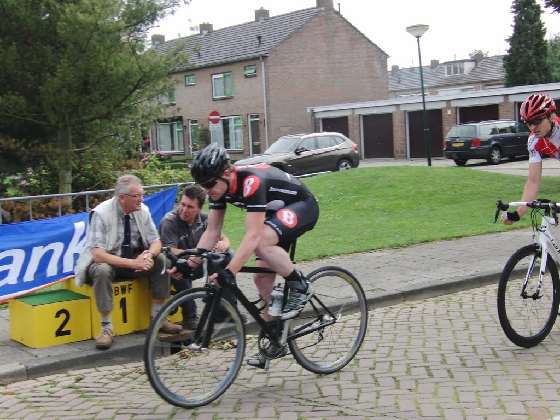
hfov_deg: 33.8
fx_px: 922
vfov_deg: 25.7
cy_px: 210
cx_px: 280
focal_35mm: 57
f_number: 3.4
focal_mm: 10.1
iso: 100
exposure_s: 1/400
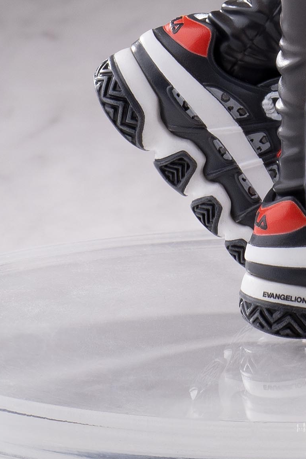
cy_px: -594
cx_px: 302
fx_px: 5976
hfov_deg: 2.9
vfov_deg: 4.3
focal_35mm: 469
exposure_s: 1/125
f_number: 14
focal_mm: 90
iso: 125
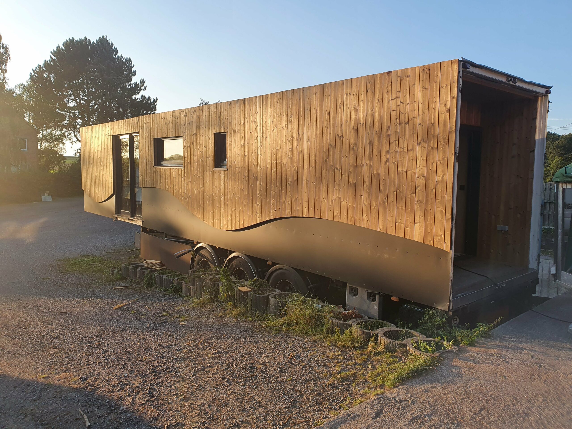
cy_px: 214
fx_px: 430
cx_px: 286
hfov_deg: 67.3
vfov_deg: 53.1
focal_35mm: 26
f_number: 2.4
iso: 50
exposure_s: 1/688
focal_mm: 4.32
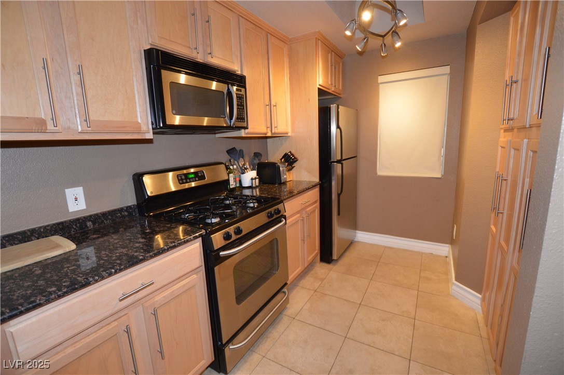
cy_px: 188
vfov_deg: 77.2
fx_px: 235
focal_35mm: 15
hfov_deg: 100.5
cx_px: 282
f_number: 3.5
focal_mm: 10
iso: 800
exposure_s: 1/60
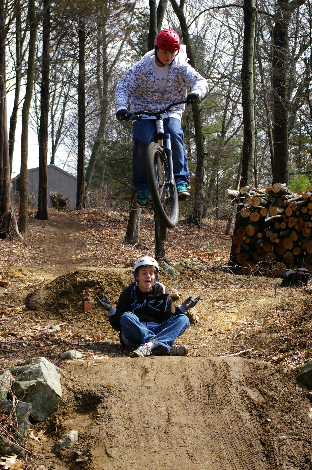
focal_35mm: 82
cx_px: 156
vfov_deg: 24.6
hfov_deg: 16.5
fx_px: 1074
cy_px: 235
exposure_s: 1/180
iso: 200
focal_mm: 55
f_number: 8
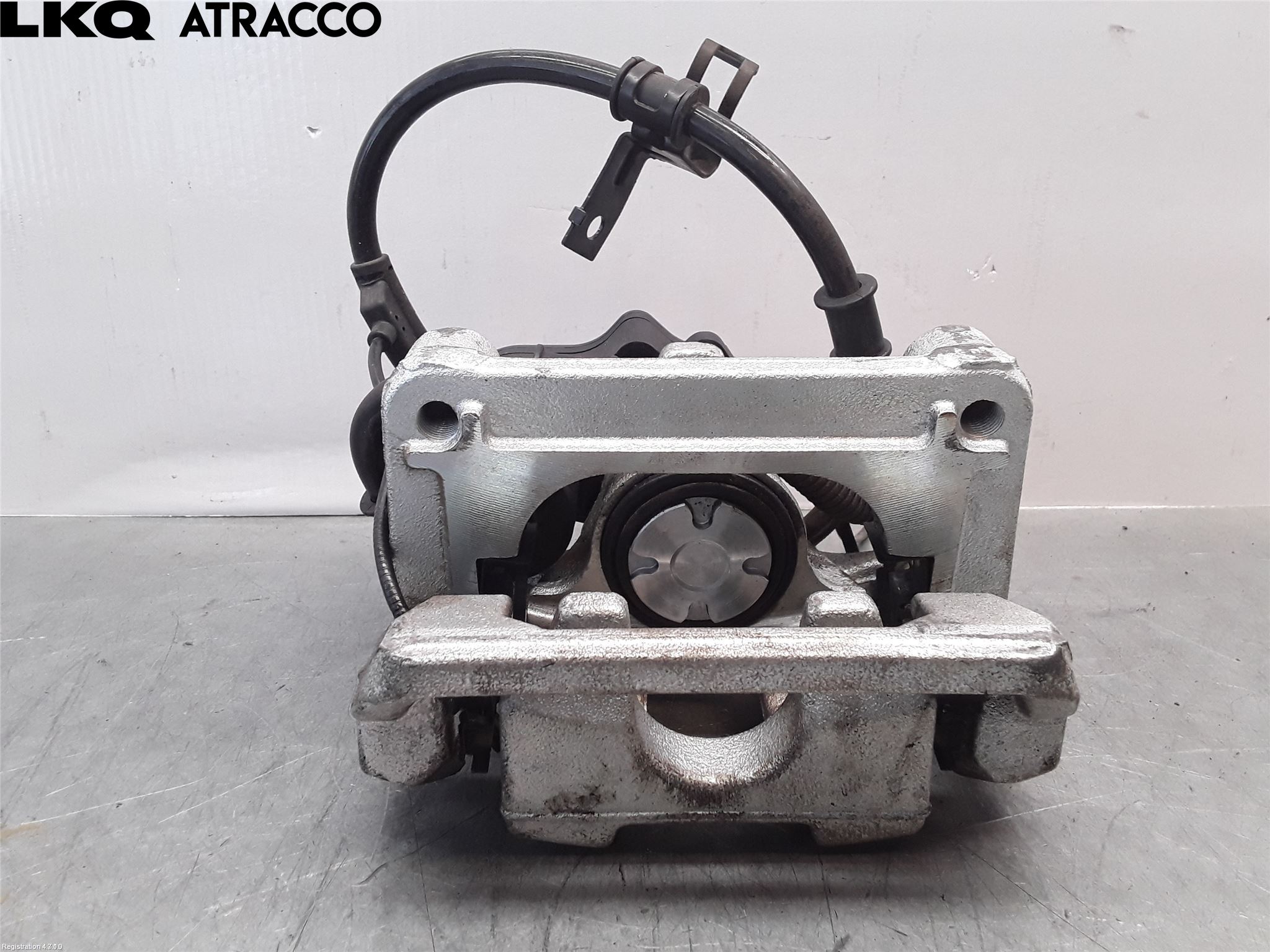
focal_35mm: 28
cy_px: 476
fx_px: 1027
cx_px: 635
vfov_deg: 49.7
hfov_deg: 63.4
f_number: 1.9
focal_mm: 2.91
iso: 100
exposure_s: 1/100
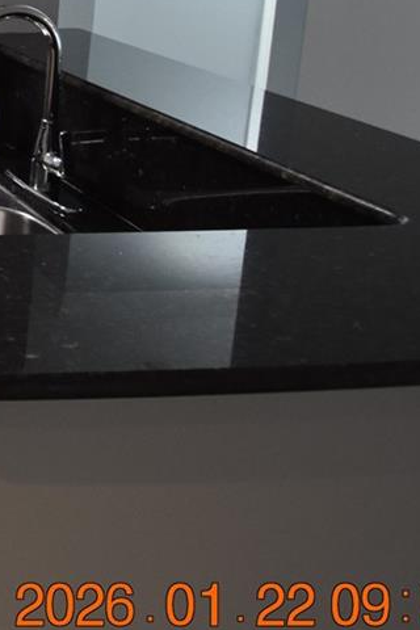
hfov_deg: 19.1
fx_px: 875
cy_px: 10
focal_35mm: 50
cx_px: -371
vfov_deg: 36.0
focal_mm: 10
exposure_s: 1/45
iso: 800
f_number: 3.5
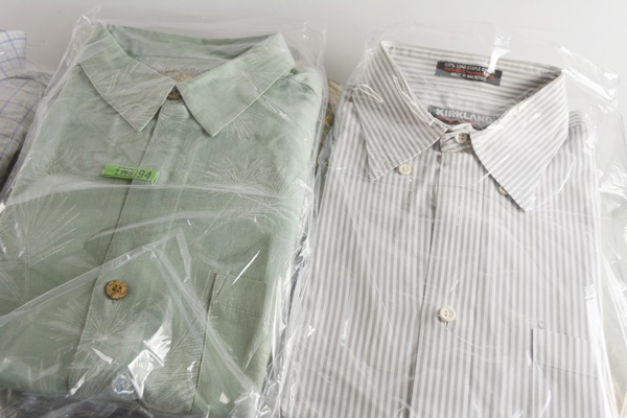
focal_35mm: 39
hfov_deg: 49.6
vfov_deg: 34.2
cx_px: 314
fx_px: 679
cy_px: 209
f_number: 5.6
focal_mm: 26
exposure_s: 1/125
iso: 400
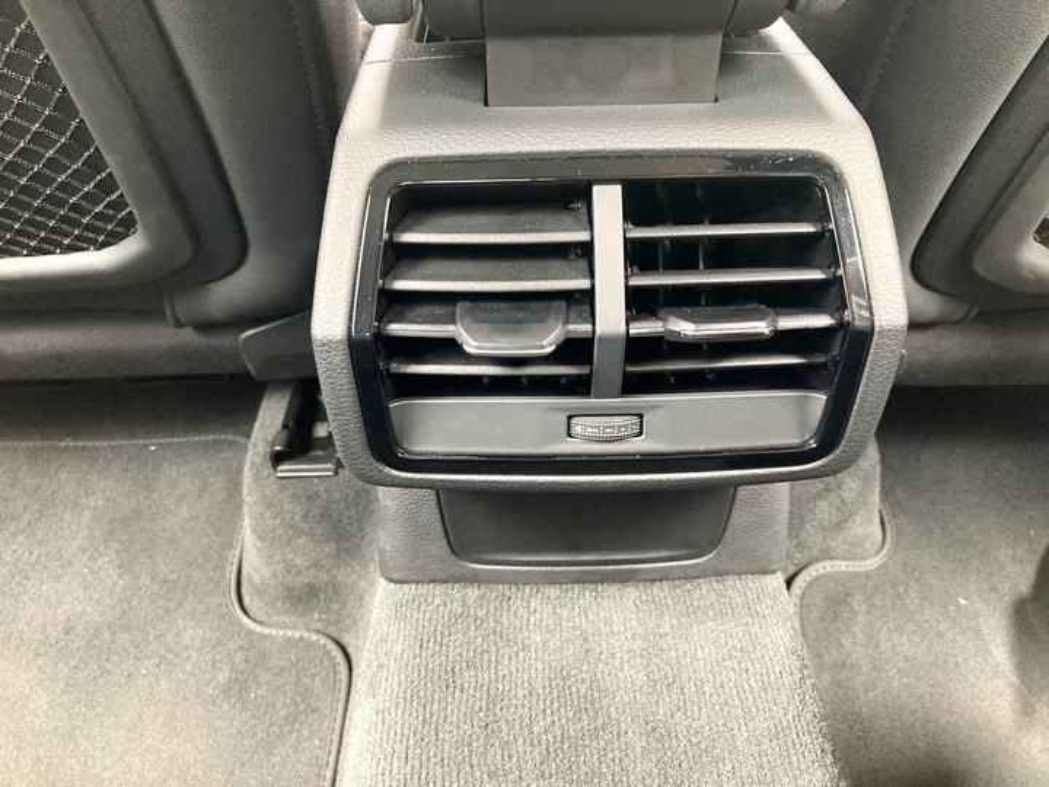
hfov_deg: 63.4
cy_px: 394
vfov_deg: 49.7
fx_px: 849
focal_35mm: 28
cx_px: 524
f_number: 1.8
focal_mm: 3.99
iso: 320
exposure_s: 1/51
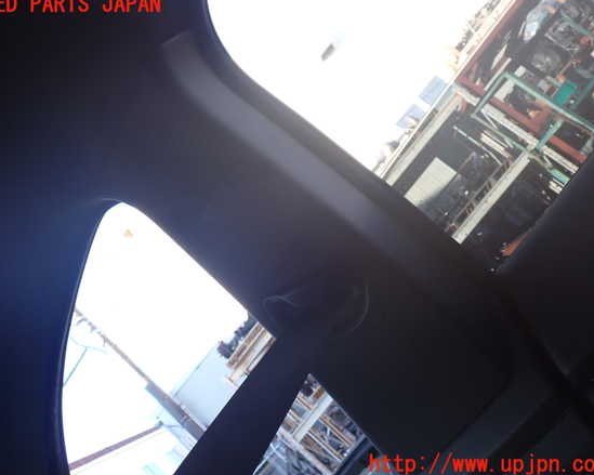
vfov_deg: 45.8
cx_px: 289
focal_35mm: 32
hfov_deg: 55.7
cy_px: 235
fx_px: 562
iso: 100
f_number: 3.2
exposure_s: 1/100
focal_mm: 5.4
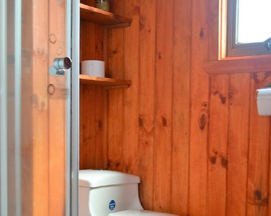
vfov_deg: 26.7
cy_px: 164
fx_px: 449
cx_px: 136
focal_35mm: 56
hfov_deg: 33.6
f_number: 4.2
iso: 720
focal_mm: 26
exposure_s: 1/60
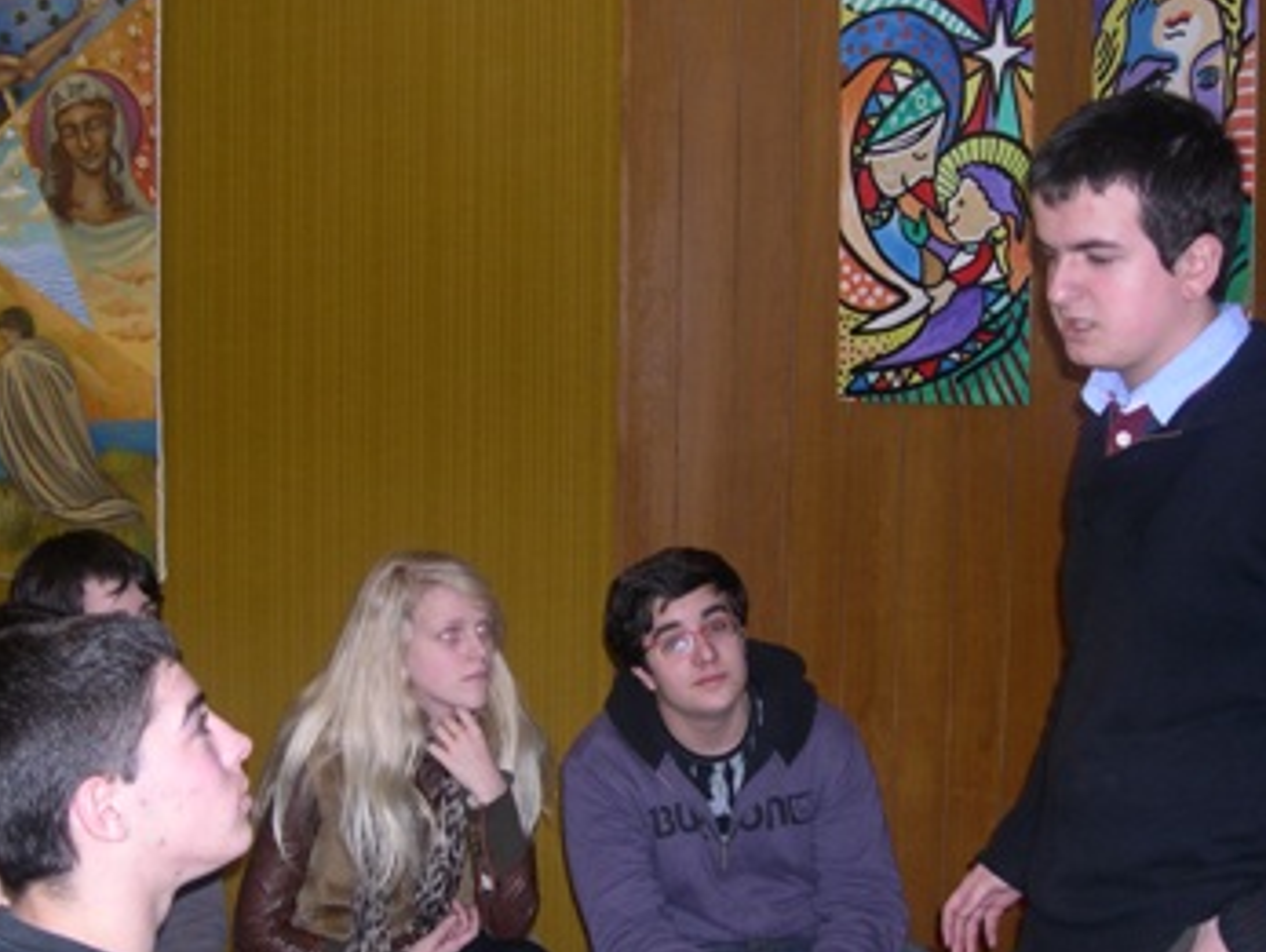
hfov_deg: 38.8
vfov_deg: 29.7
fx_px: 1794
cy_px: 463
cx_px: 569
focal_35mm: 49
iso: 161
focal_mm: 8
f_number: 2.8
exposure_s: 1/60
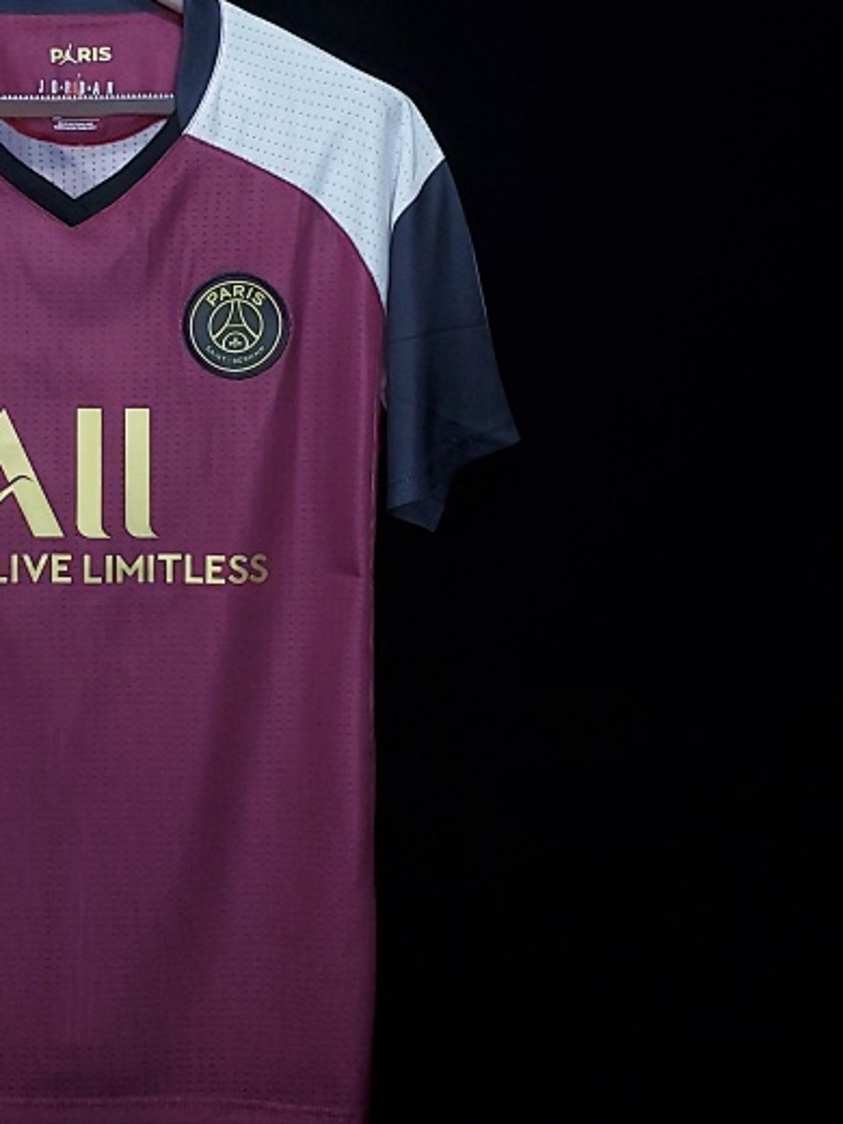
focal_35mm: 54
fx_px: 1753
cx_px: 69
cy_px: 374
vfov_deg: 35.2
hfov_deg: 26.1
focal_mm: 4.3
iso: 200
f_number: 2.4
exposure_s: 1/20
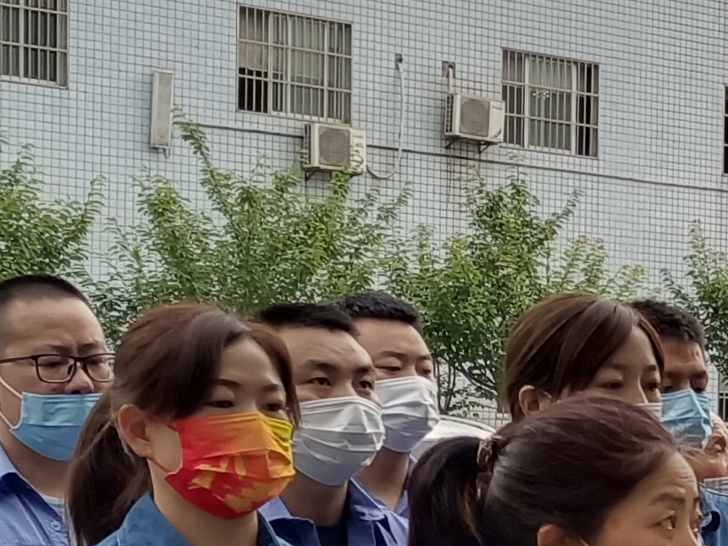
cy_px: 609
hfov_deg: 13.4
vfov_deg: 10.9
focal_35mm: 134
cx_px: 1266
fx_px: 2818
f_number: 1.79
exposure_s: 1/100
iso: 323
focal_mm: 4.71
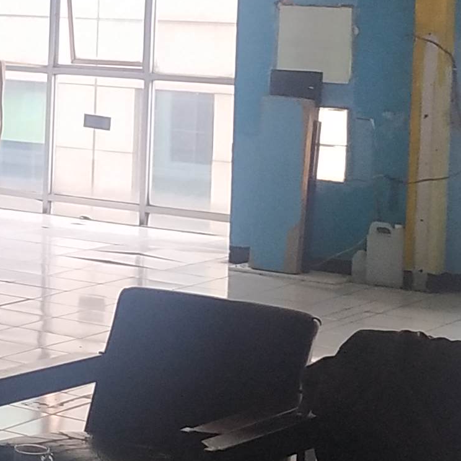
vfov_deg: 15.1
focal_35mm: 114
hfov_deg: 14.0
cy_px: 59
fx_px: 1718
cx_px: -291
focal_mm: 3.94
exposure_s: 1/100
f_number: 1.9
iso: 400
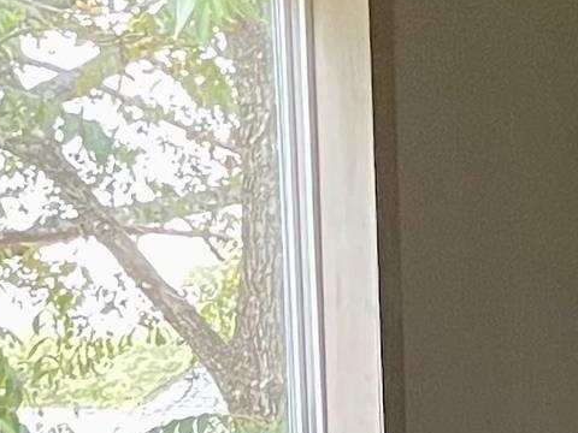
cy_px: 663
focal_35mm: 160
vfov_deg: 9.0
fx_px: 2672
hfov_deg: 10.2
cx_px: 1522
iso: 500
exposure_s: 1/54
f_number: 1.6
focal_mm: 5.1
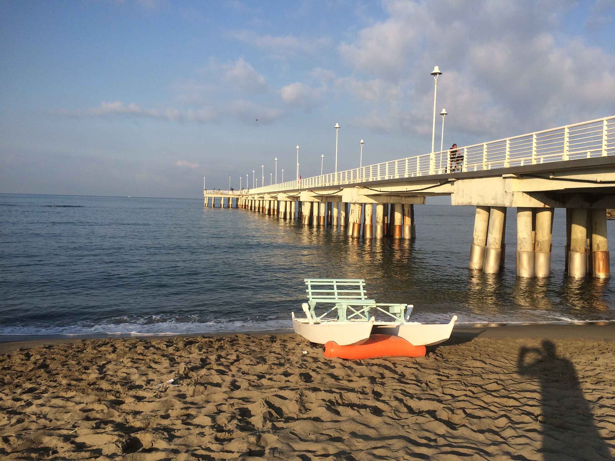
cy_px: 230
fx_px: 515
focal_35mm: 29
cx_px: 308
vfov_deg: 48.2
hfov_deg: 61.7
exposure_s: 1/1709
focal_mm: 4.15
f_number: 2.2
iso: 32
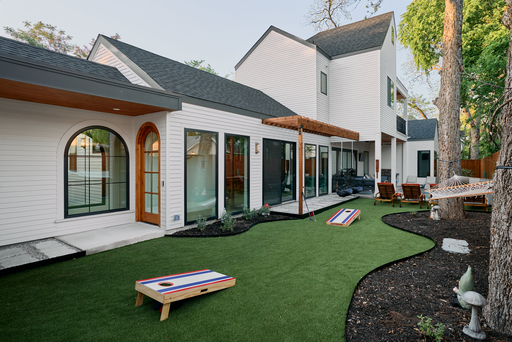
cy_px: 171
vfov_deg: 64.6
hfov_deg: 86.9
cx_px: 256
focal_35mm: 19
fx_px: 270
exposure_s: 1/13
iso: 100
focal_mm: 19
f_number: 8
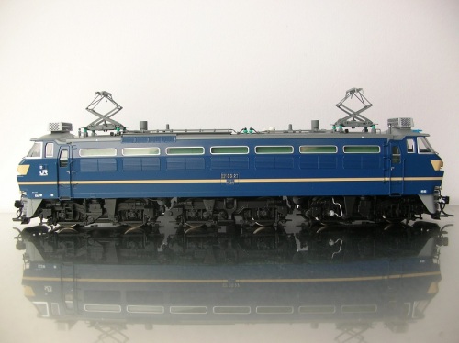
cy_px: 172
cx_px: 230
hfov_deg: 52.7
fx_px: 464
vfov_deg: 40.6
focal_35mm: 35
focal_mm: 5.8
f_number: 2.8
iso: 50
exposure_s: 1/18.6
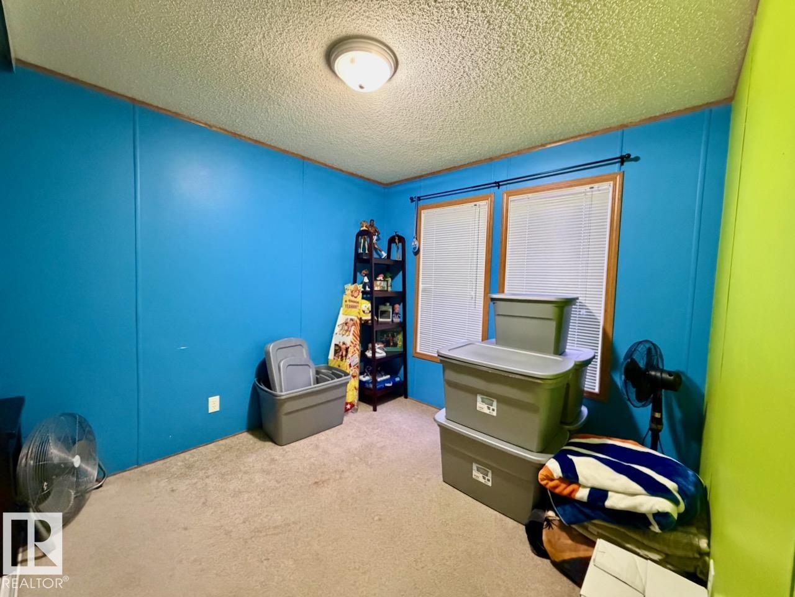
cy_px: 298
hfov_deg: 102.1
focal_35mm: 14
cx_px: 398
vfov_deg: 85.7
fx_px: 322
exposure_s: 1/60
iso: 1250
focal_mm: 2.22
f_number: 2.2
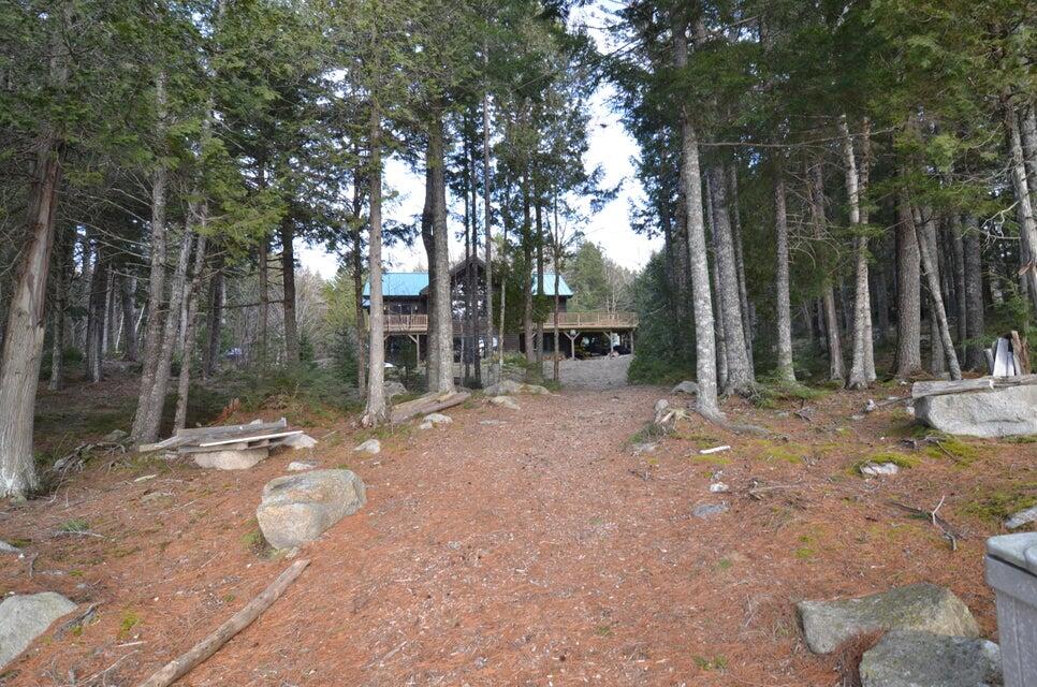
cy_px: 344
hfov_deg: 90.1
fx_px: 517
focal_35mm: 18
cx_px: 518
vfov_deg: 67.2
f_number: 5.6
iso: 400
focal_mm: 12
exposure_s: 1/125
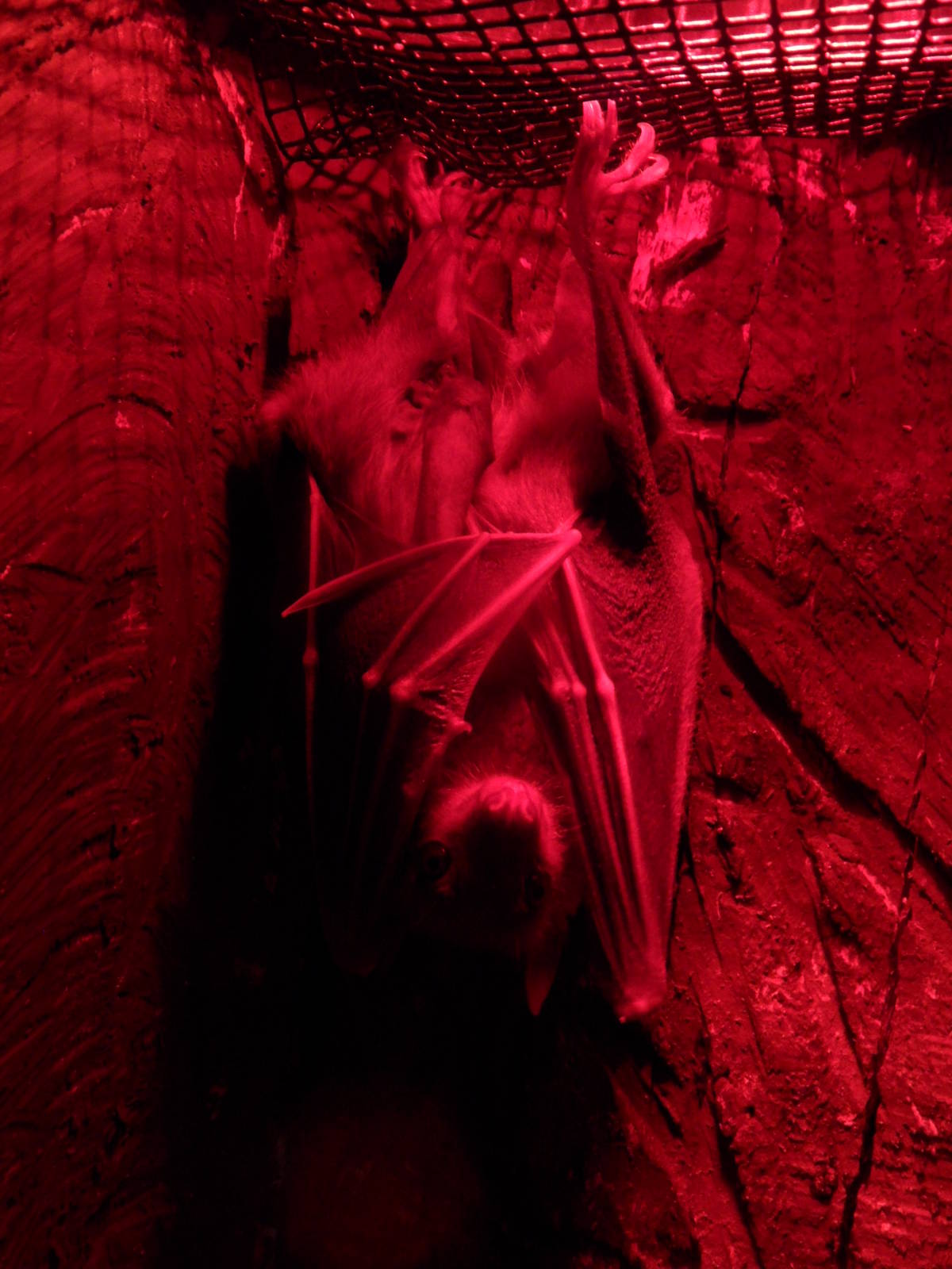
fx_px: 1173
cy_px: 634
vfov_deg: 56.8
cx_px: 476
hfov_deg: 44.2
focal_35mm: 32
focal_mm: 5.3
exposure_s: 1/6
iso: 200
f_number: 3.9
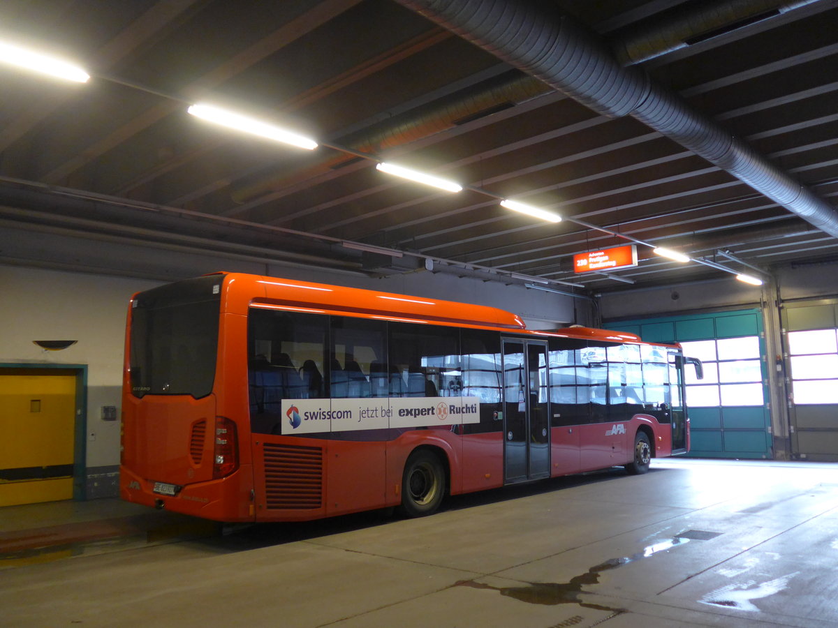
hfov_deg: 61.7
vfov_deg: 48.2
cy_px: 314
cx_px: 419
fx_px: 702
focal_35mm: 29
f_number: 2
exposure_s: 1/30
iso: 400
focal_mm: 6
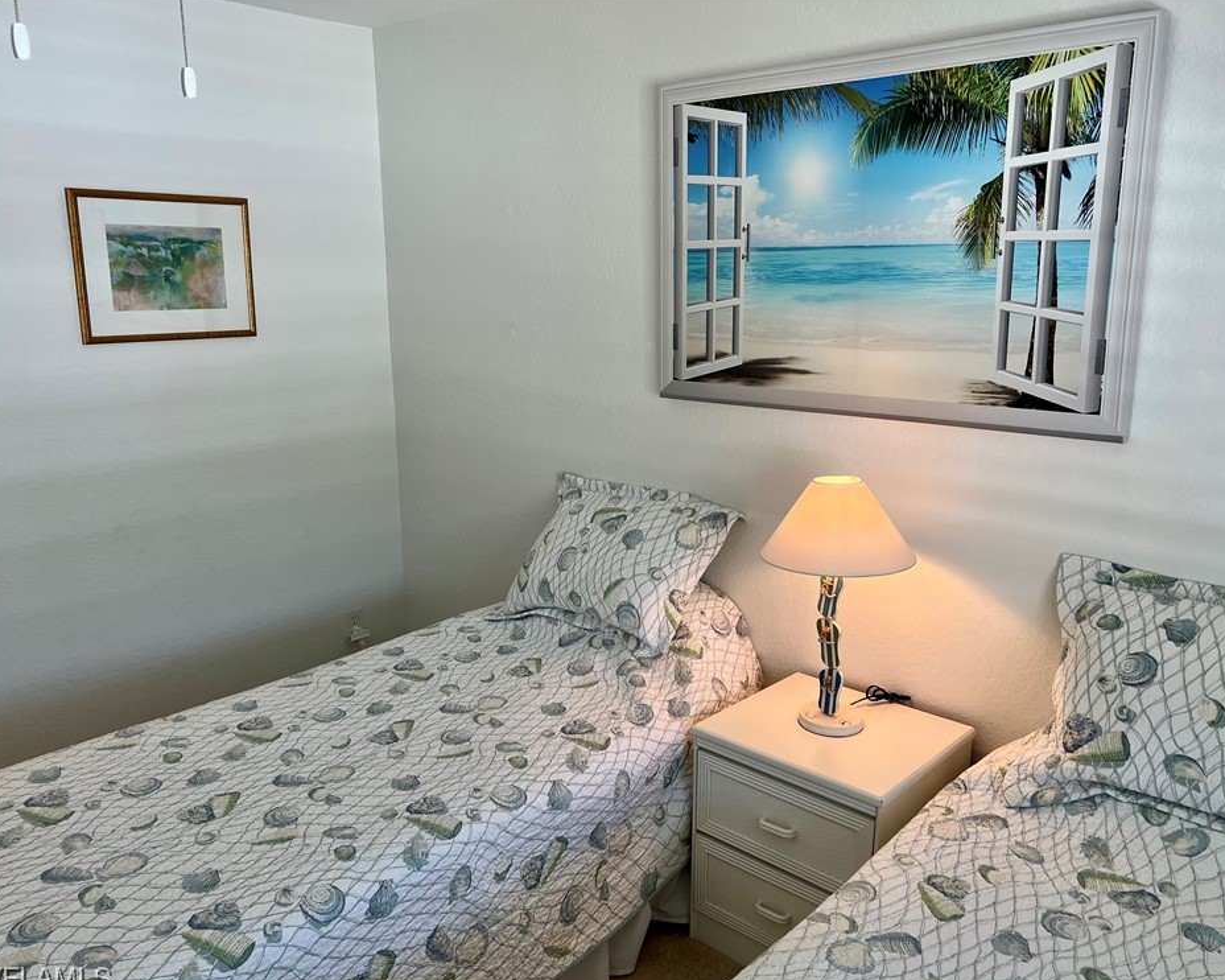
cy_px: 501
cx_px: 626
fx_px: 1015
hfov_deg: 62.2
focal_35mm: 28
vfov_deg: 51.5
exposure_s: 1/120
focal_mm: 5.7
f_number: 1.5
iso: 80
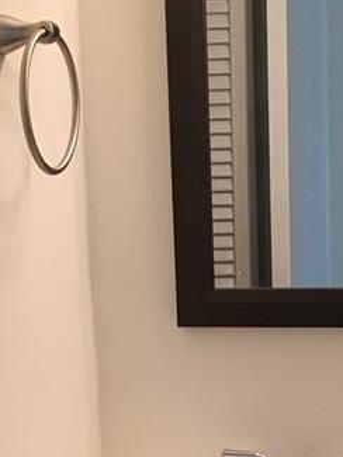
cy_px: 494
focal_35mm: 107
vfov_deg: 17.8
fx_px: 1413
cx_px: 149
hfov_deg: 13.8
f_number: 2.2
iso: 32
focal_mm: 4.15
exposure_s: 1/30
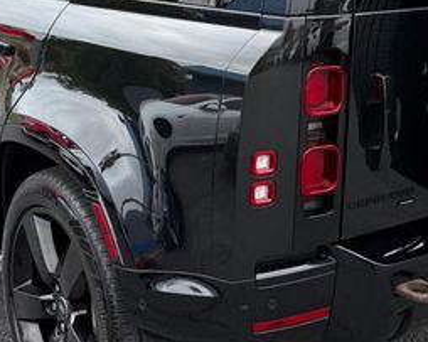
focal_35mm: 59
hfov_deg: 31.8
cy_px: 74
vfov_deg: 25.4
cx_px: 270
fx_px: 747
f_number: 1.78
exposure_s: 1/822
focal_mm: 6.76
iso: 100
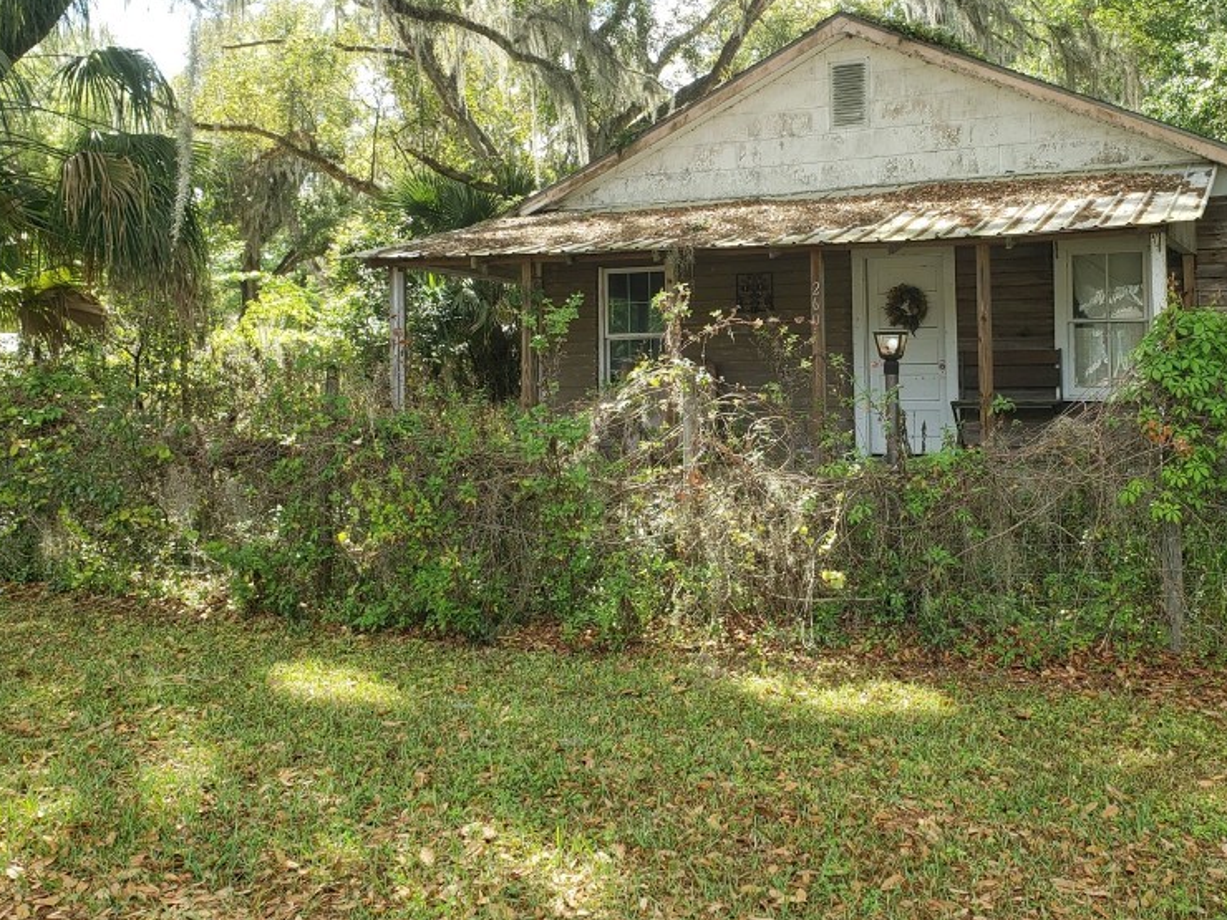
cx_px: 791
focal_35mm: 36
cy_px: 340
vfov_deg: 39.4
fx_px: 1276
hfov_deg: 50.7
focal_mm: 4.3
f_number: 2.4
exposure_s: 1/225
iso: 50
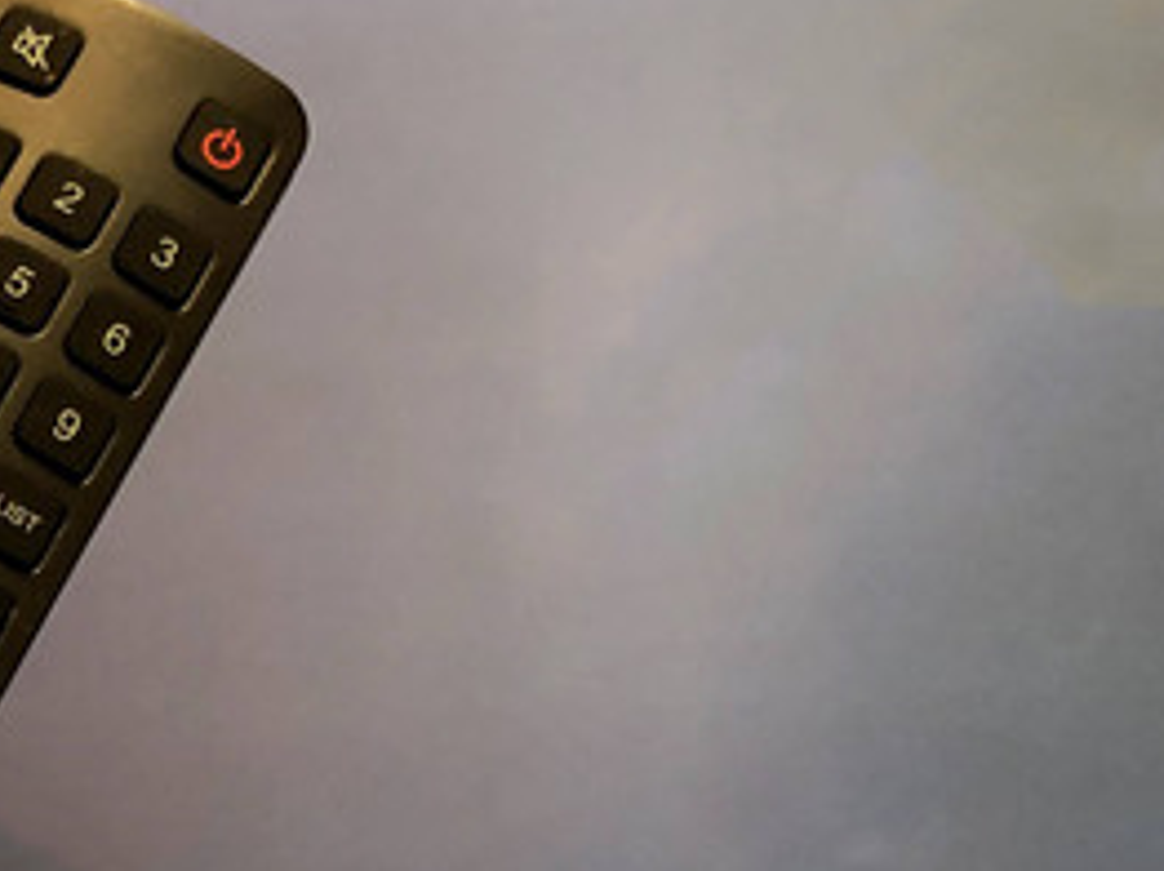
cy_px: 978
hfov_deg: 22.5
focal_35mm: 77
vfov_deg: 18.3
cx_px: -369
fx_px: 2587
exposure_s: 1/15
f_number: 1.8
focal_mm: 3.99
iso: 50
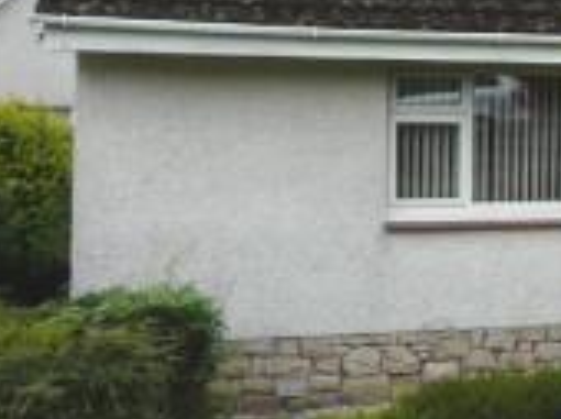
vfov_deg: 15.3
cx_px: 936
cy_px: 101
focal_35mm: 96
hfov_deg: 17.5
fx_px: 1554
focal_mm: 4.6
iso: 100
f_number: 5
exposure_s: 1/200
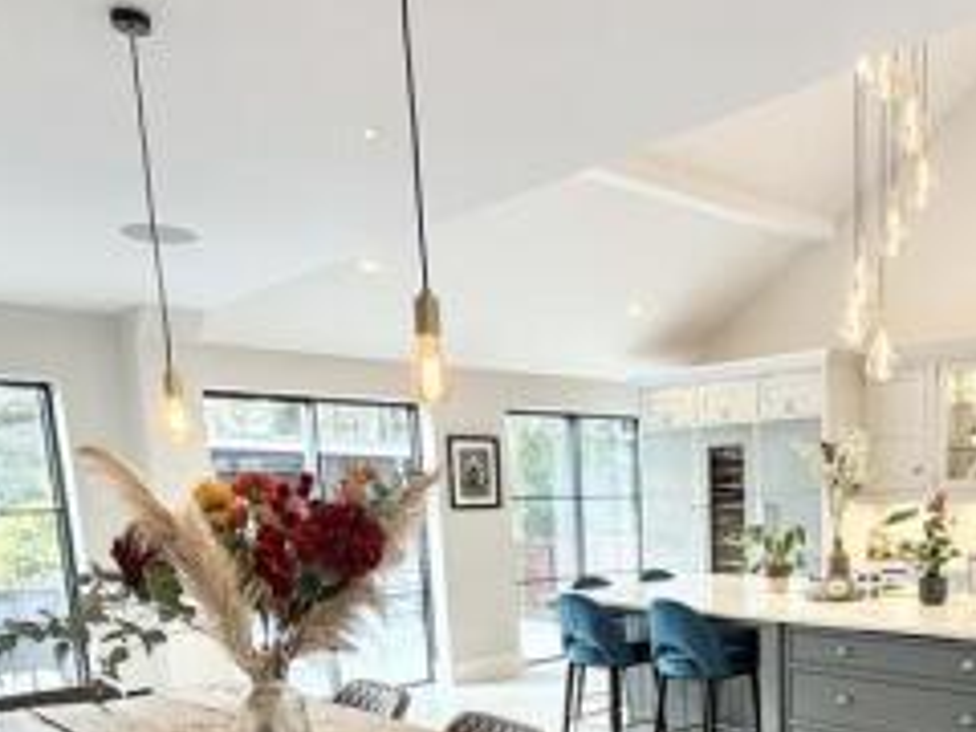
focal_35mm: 34
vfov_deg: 38.9
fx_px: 959
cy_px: 657
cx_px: 706
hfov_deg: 52.1
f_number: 2.2
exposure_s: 1/100
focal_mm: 2.22
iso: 160
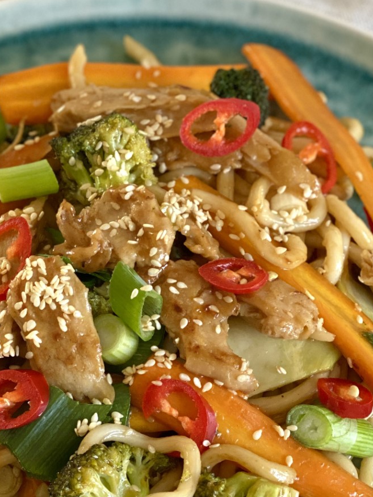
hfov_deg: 12.9
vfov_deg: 17.2
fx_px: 1638
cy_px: 325
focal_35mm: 114
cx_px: 86
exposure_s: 1/122
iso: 200
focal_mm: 6
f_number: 2
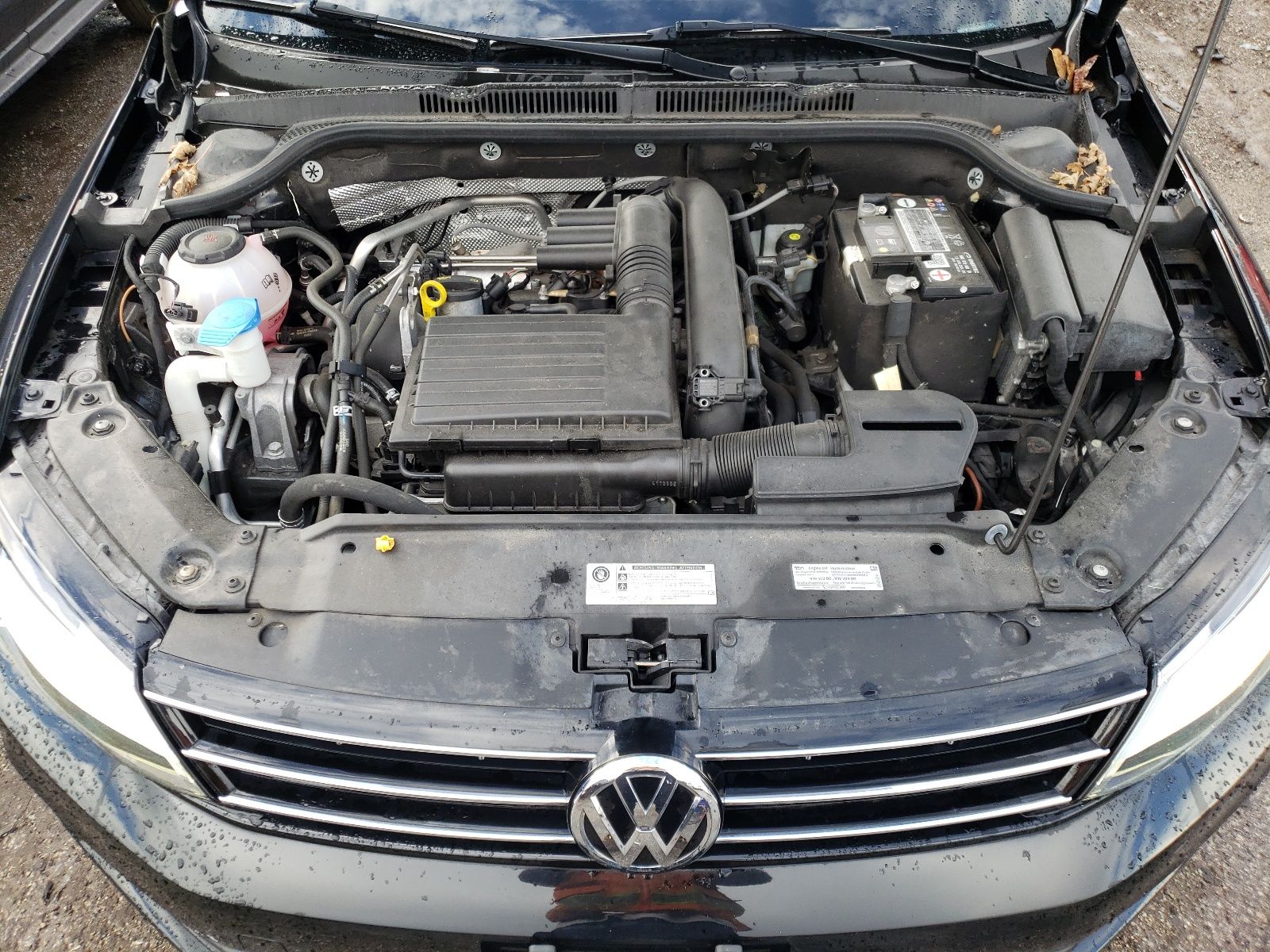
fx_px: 954
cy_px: 476
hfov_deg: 67.3
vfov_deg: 53.1
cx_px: 635
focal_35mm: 26
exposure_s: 1/250
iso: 50
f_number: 1.5
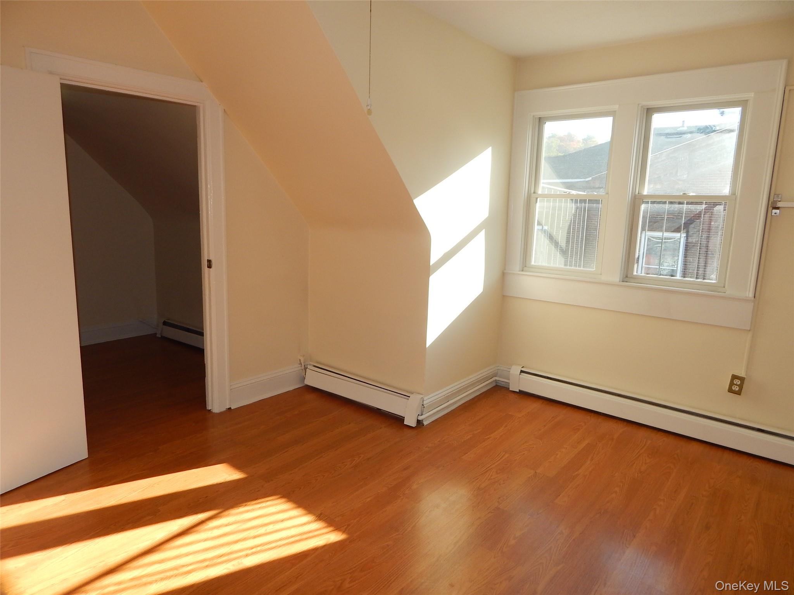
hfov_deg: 76.4
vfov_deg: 61.1
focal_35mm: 22
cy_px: 298
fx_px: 505
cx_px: 397
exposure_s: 1/160
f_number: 3
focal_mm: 4
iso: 125
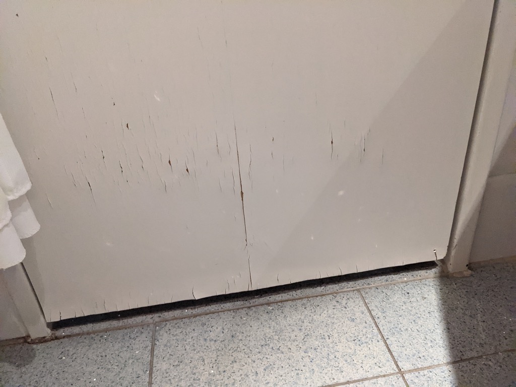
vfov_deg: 51.4
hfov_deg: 65.3
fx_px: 402
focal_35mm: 27
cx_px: 258
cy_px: 194
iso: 2474
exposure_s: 1/100
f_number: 1.73
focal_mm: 4.38
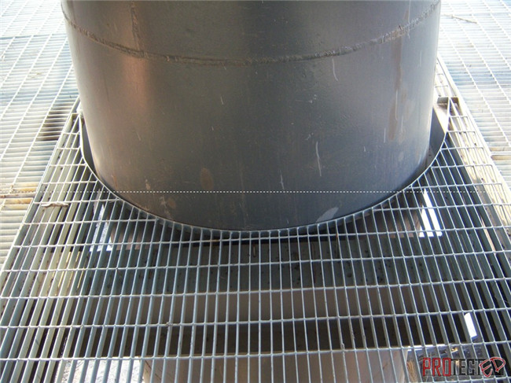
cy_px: 192
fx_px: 531
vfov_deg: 39.6
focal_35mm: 36
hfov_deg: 51.4
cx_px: 256
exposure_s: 1/60
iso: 160
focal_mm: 7.5
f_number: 2.8
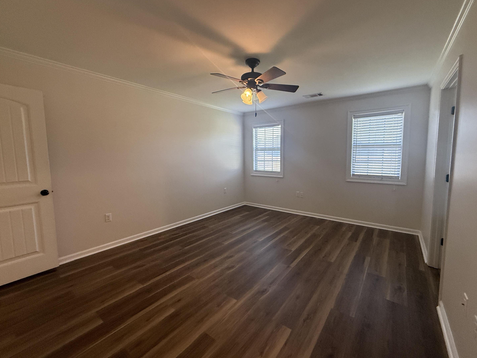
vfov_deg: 81.7
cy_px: 174
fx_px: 207
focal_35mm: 15
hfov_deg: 98.0
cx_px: 254
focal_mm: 2.22
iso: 400
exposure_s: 1/120
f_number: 2.2
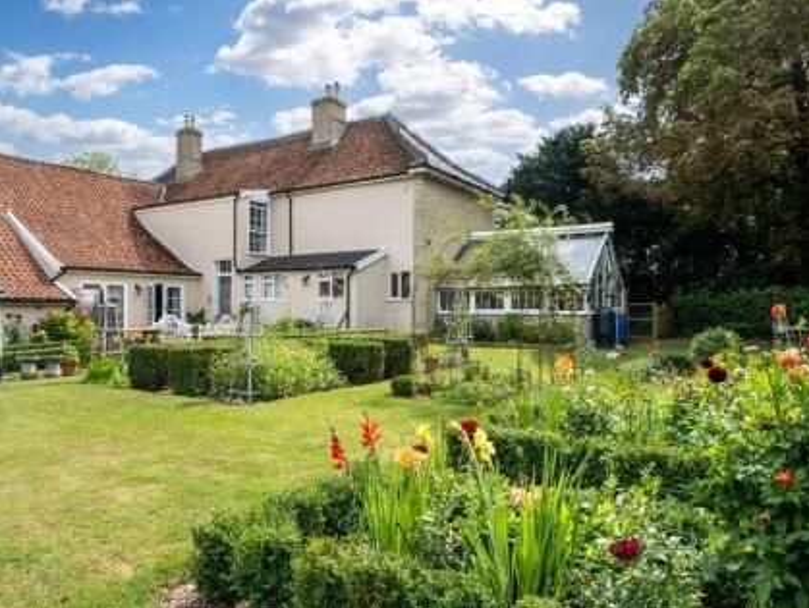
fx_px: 561
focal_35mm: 24
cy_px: 304
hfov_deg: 71.4
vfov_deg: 56.9
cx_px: 365
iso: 160
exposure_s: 1/200
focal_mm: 14.6
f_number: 9
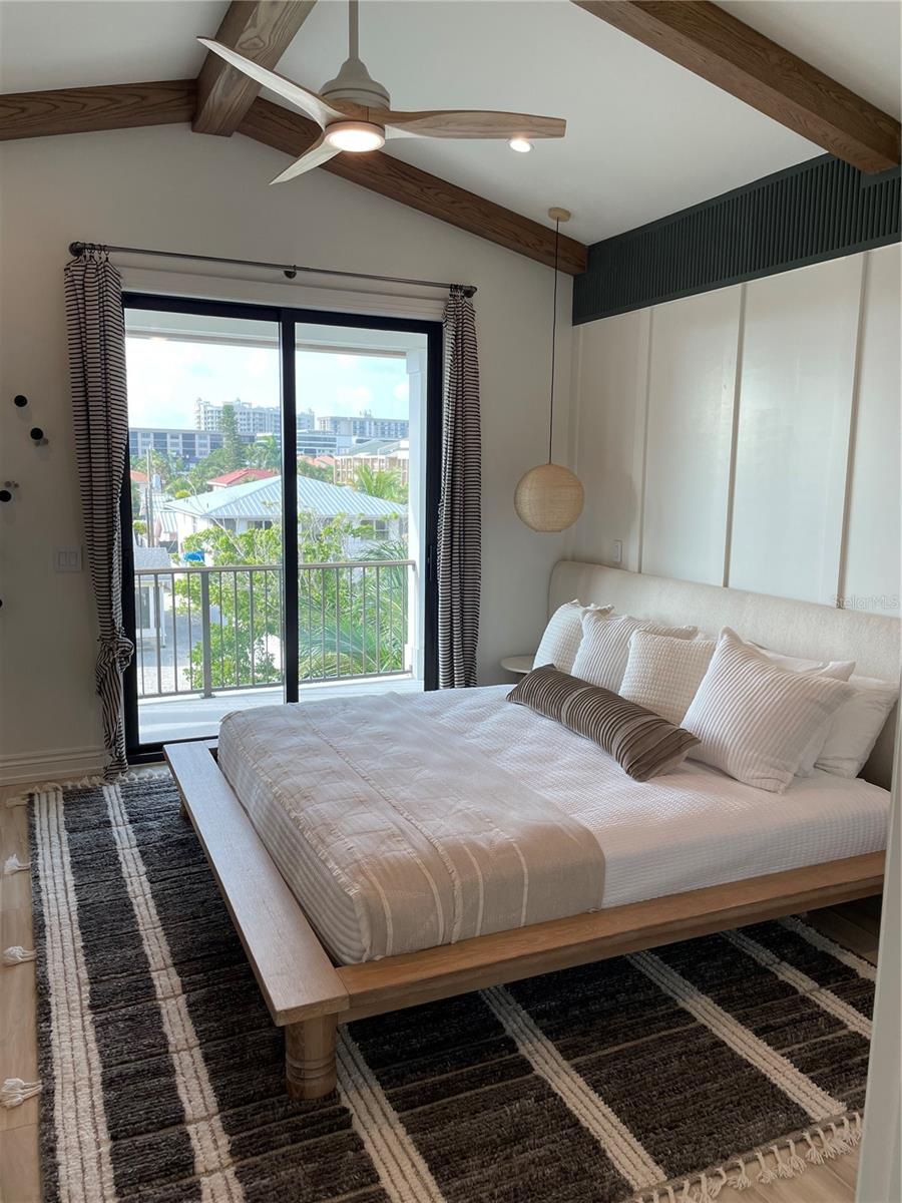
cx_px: 451
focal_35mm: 26
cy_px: 602
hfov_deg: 53.1
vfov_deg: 67.3
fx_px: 903
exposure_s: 1/215
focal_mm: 4.2
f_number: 1.6
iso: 32
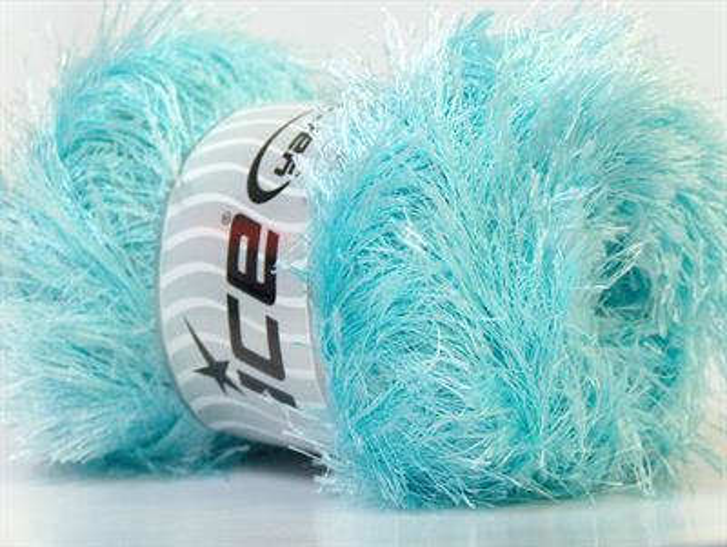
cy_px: 274
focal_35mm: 84
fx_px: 1766
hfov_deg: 23.3
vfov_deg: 17.6
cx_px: 364
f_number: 2.9
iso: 200
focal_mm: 17.25
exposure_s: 1/39
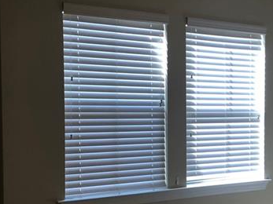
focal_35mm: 62
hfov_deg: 30.7
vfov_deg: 23.5
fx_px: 489
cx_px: 203
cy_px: 135
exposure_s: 1/40
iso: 20
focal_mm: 3.99
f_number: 1.8
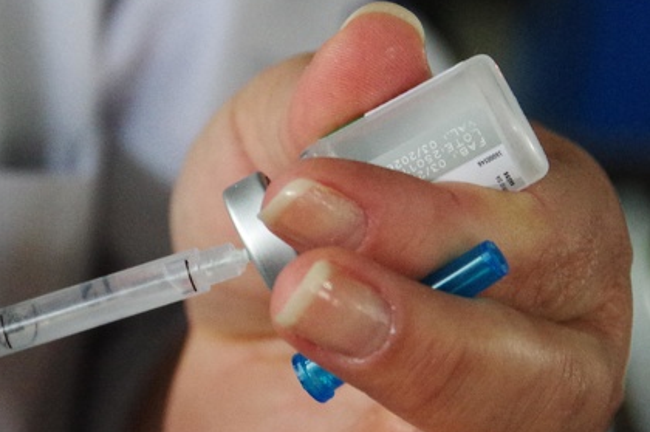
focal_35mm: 216
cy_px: 249
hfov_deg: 9.5
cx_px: 235
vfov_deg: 6.3
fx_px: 3895
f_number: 5.6
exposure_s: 1/60
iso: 3200
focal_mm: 60
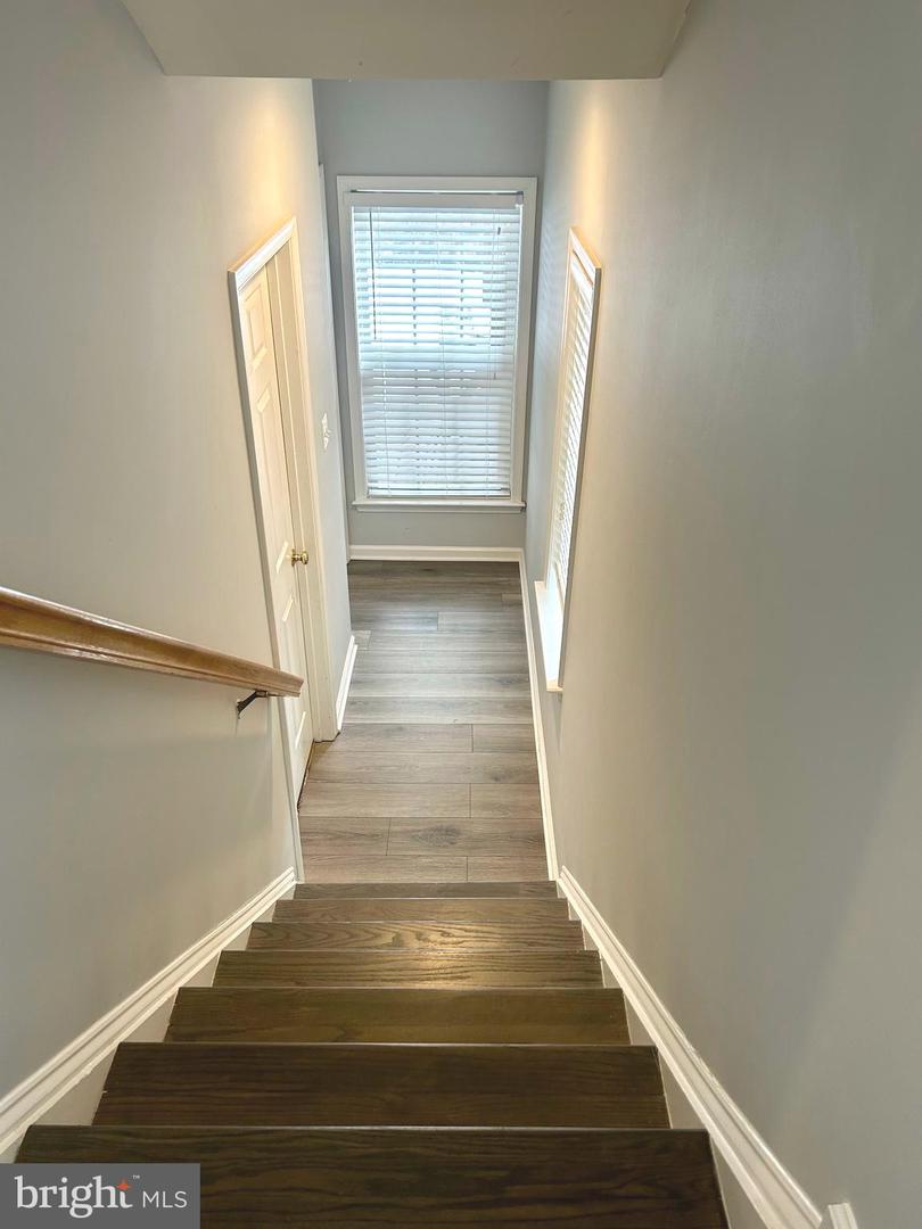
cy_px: 614
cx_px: 461
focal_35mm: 26
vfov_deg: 67.3
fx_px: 923
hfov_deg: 53.1
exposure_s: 1/60
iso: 100
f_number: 1.5
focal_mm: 5.7
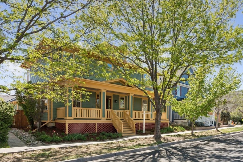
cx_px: 140
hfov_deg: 71.1
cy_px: 96
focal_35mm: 25
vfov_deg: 51.0
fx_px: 169
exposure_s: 1/320
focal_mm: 19
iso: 400
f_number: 9
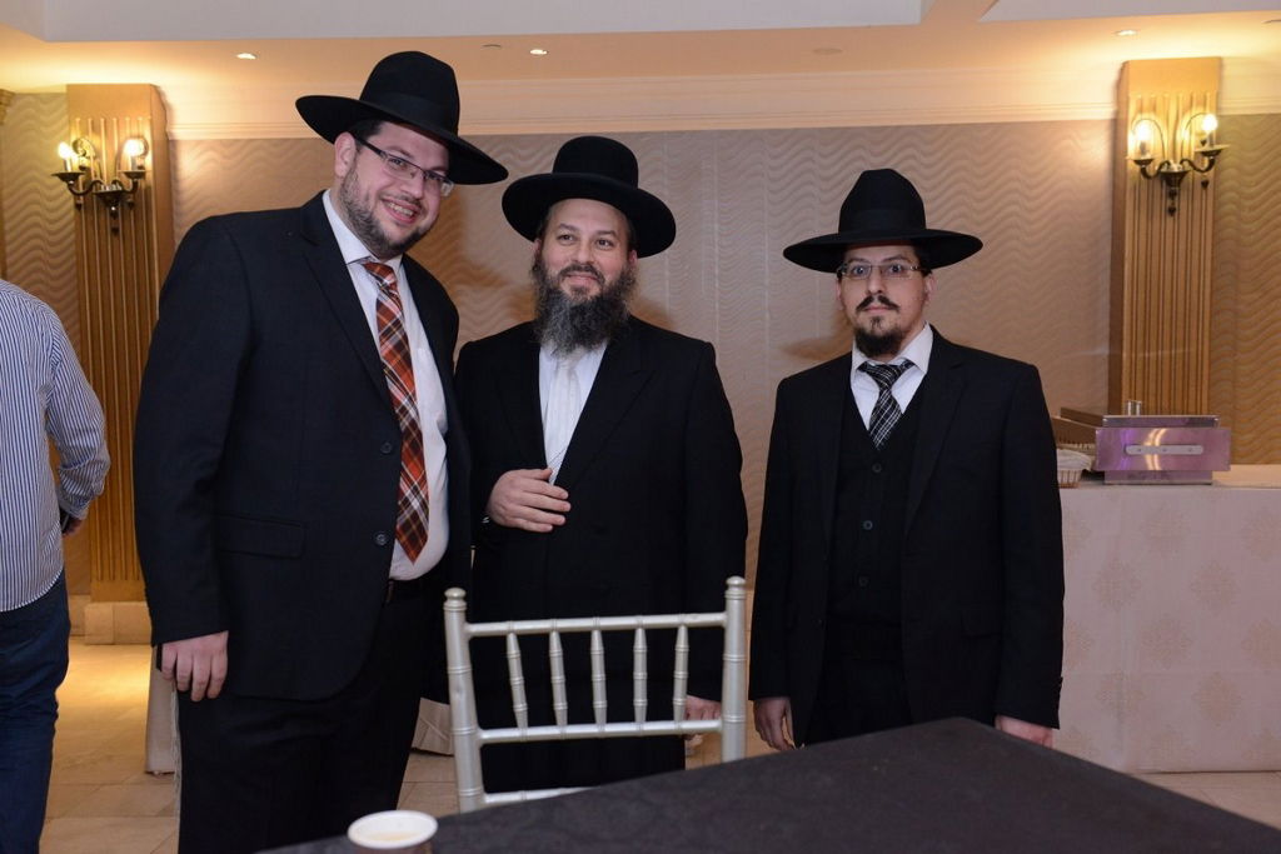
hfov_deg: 50.7
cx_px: 640
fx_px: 1352
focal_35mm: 38
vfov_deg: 35.1
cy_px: 427
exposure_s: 1/80
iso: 3200
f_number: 5.6
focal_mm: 38
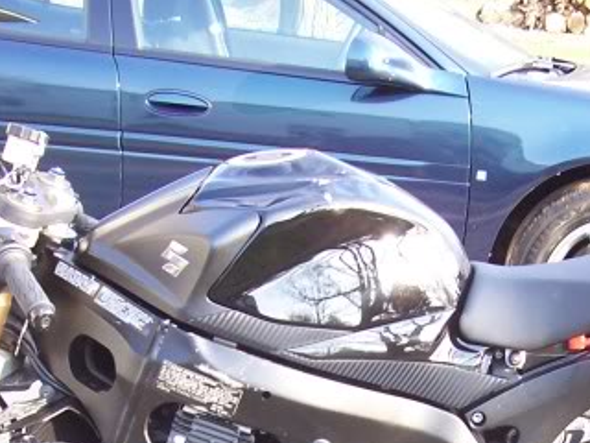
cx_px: 365
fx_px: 1449
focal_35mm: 85
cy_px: 522
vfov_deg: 16.7
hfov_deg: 23.0
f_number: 2.7
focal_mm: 5.6
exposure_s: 1/90
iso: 80
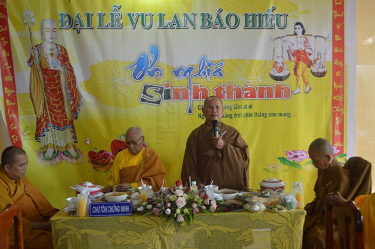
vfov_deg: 36.8
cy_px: 124
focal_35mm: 36
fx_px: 375
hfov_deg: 53.2
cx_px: 188
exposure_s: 1/50
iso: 400
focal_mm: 24
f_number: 4
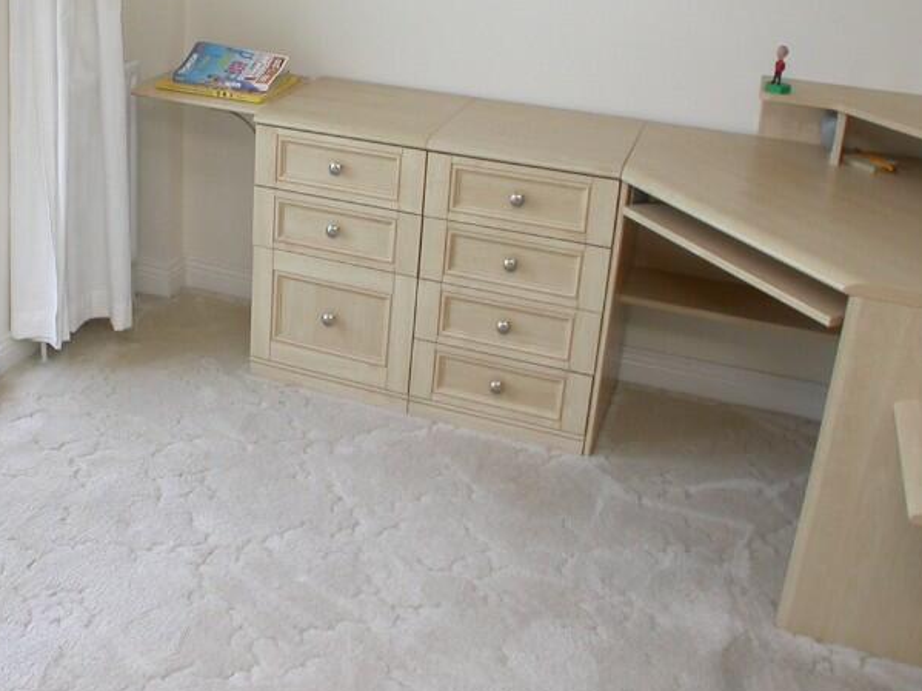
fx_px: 1731
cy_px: 159
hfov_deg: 29.4
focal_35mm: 65
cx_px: 229
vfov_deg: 22.3
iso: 100
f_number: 3.3
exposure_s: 1/65.7
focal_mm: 7.85
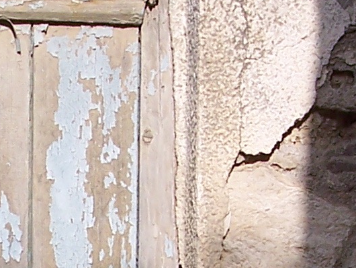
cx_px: -215
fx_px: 2161
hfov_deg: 9.1
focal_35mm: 210
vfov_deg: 6.9
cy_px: 500
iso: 100
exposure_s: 1/750
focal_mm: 8
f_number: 4
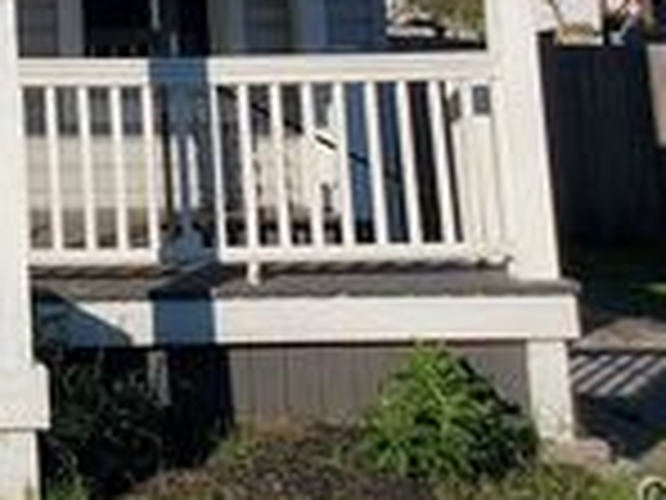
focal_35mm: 88
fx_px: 1693
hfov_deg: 19.4
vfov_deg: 15.2
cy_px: -300
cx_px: -333
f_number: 2.4
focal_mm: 4.3
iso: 50
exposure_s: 1/2038
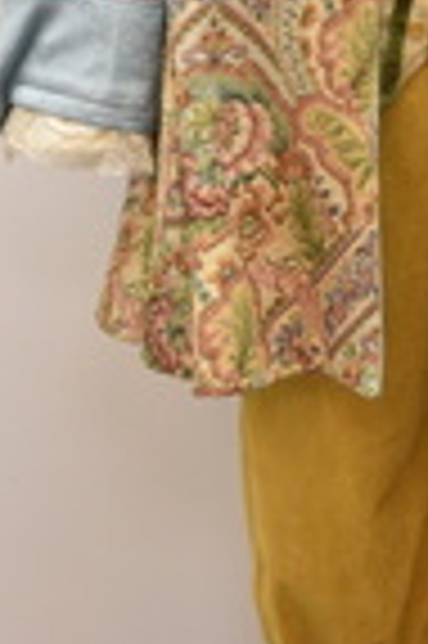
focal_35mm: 104
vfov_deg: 19.4
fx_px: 1859
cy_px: 86
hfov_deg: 12.9
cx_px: 478
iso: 1000
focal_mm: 22
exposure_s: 1/80
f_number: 4.5
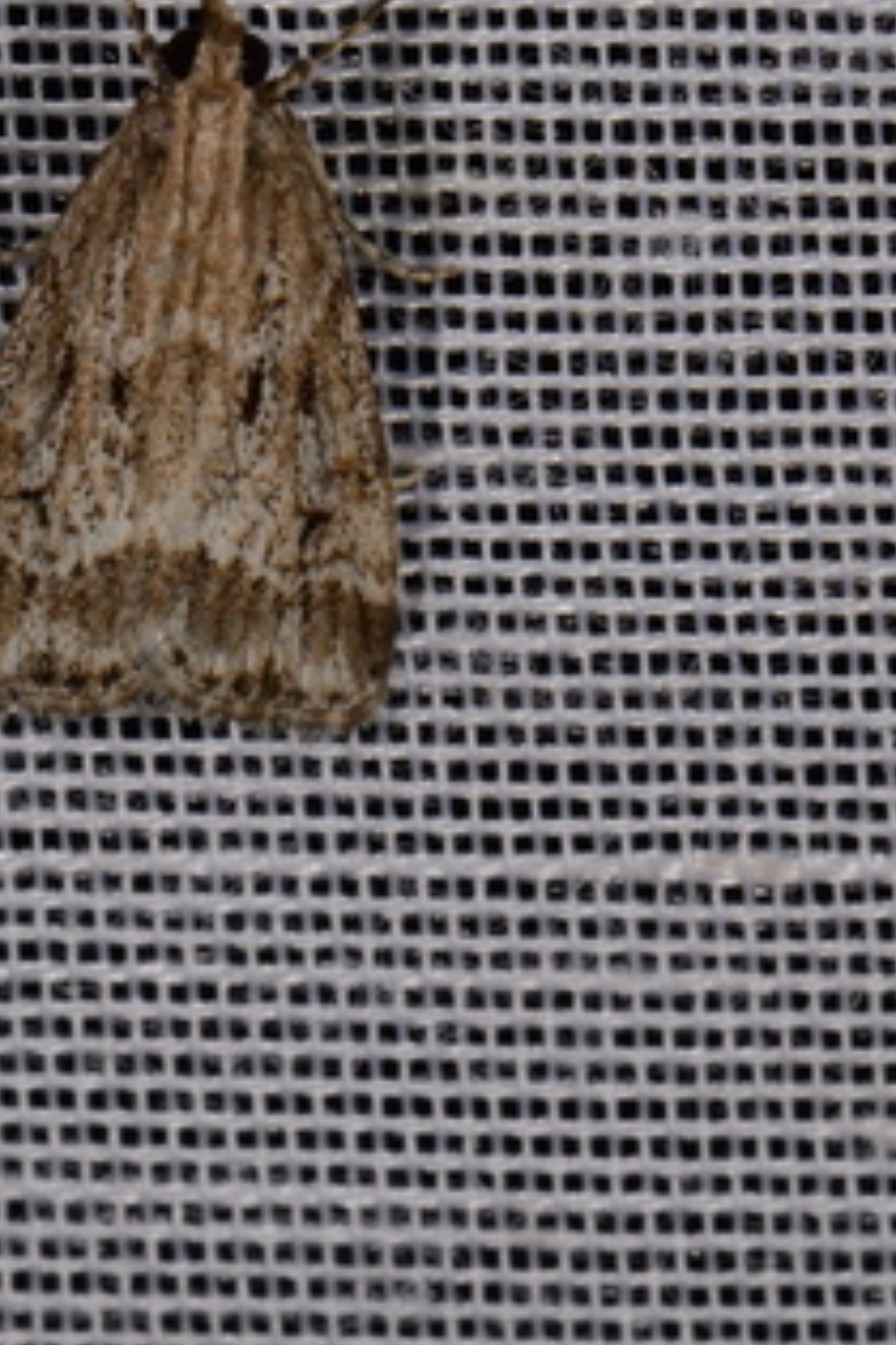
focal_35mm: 320
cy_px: 423
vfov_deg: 6.4
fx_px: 11955
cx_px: 213
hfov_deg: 4.3
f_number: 25
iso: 100
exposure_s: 1/60
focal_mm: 85
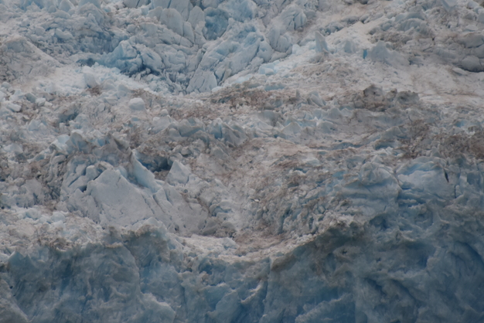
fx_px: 8245
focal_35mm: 613
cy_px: 86
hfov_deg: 3.4
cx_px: 189
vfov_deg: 2.2
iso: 640
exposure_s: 1/640
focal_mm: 300
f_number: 5.6
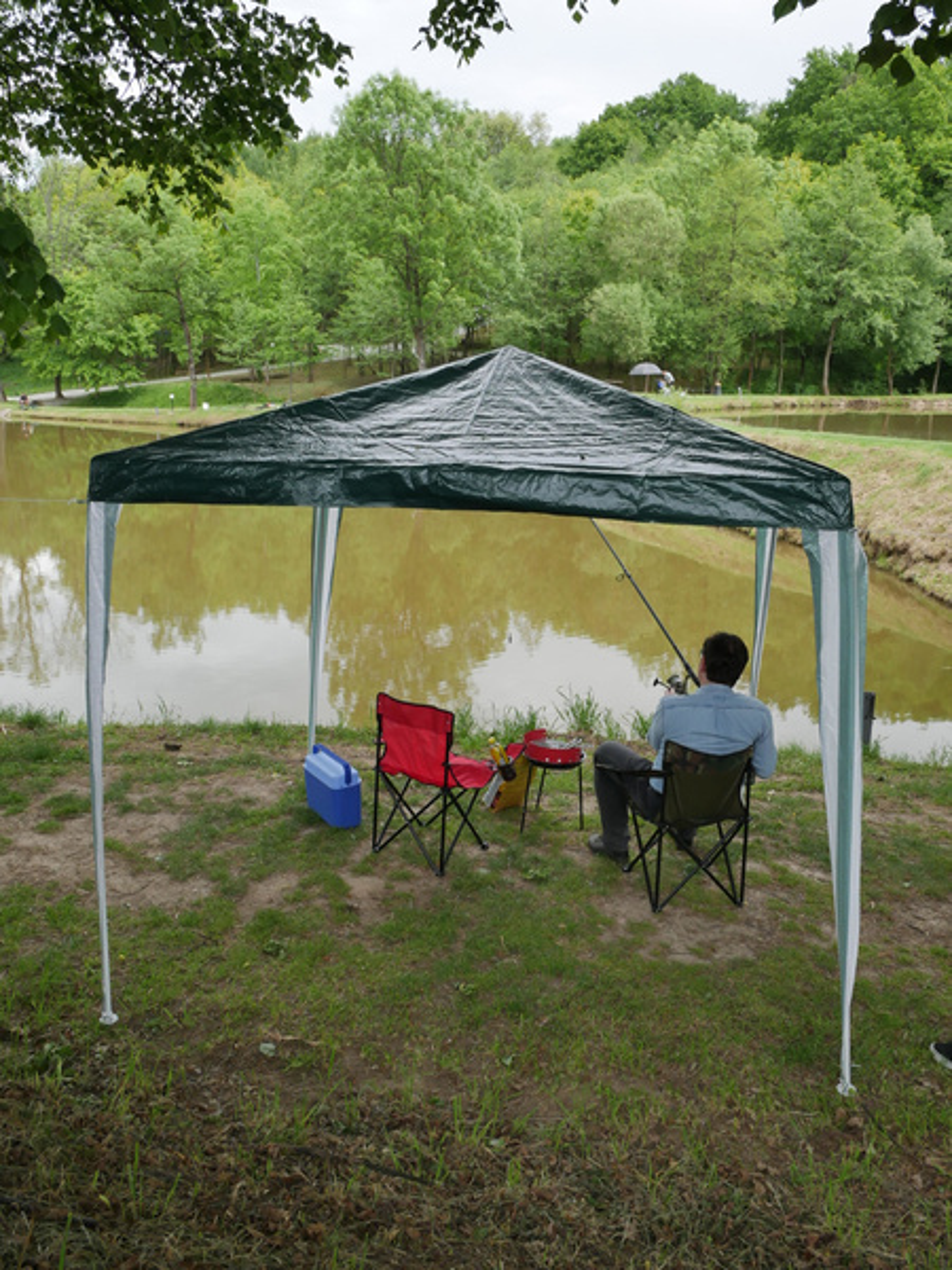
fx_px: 1100
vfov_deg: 60.0
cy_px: 635
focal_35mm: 30
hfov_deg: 46.8
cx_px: 476
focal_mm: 15
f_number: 9
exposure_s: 1/160
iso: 400
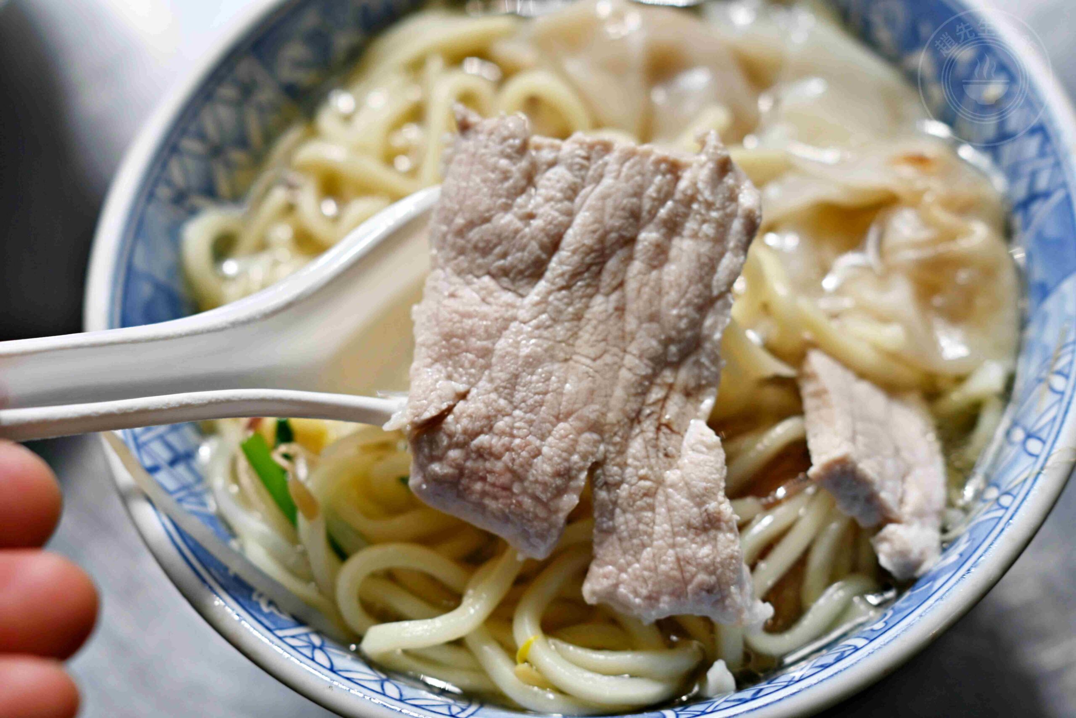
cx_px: 538
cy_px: 359
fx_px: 2242
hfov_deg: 27.0
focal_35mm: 75
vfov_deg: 18.2
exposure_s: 1/200
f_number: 3.2
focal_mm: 50
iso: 100
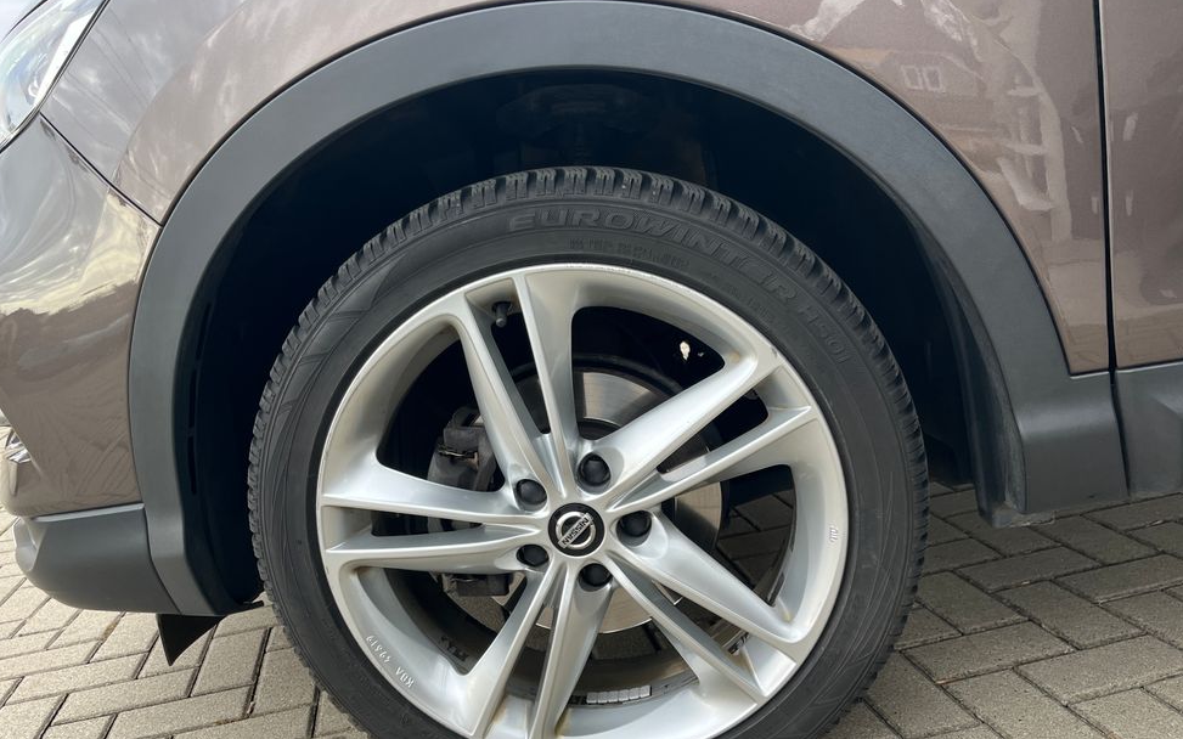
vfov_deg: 42.9
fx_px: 935
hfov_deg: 64.6
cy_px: 452
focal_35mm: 29
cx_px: 564
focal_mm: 5.1
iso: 40
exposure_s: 1/152
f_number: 1.6
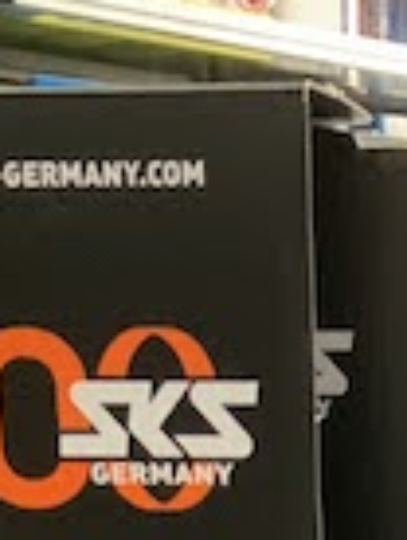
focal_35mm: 140
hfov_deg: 10.4
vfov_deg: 12.1
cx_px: 528
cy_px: 1172
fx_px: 2188
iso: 250
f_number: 1.8
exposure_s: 1/33
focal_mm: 3
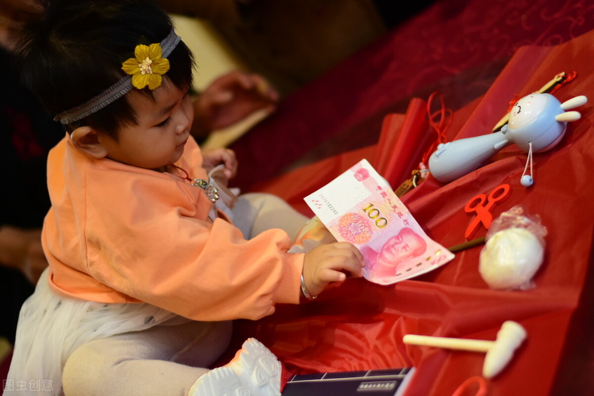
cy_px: 198
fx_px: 1237
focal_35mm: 75
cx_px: 297
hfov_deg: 27.0
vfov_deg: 18.2
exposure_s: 1/320
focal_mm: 50
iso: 1250
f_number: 1.8
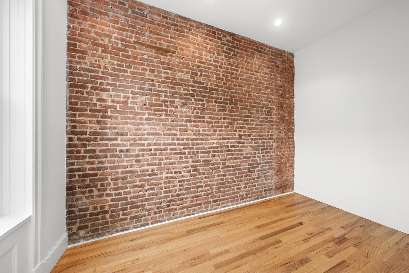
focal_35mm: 13
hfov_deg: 108.3
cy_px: 136
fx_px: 148
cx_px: 204
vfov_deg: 85.4
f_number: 14
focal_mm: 13
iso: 500
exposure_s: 1.6
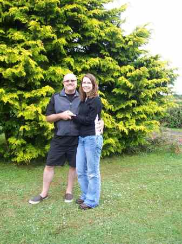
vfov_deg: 47.9
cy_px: 122
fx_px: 274
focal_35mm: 39
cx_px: 91
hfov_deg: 36.8
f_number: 3.4
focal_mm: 8
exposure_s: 1/90
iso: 100
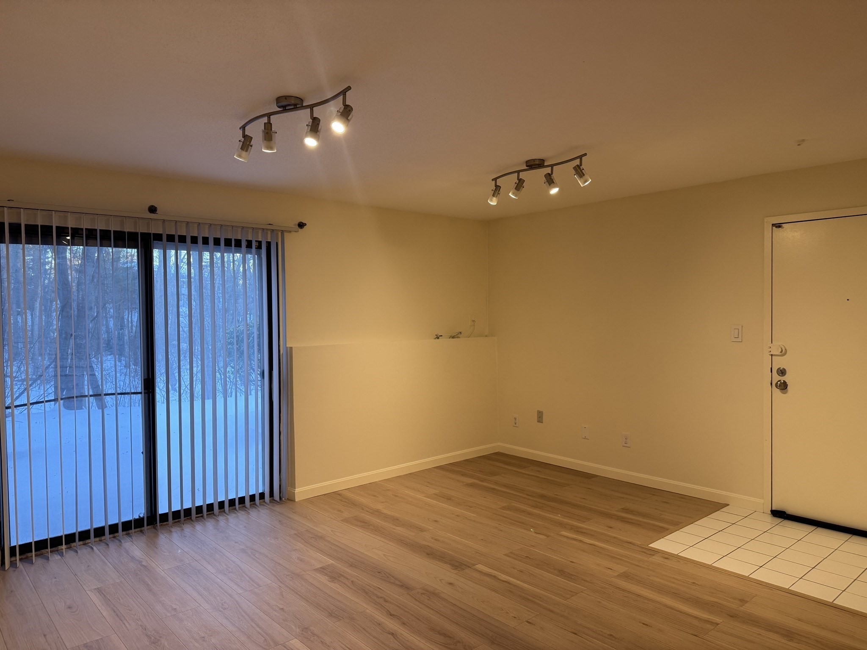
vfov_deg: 56.8
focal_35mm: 24
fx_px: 601
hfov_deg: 71.6
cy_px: 325
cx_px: 434
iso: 160
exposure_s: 1/120
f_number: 1.78
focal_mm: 6.76
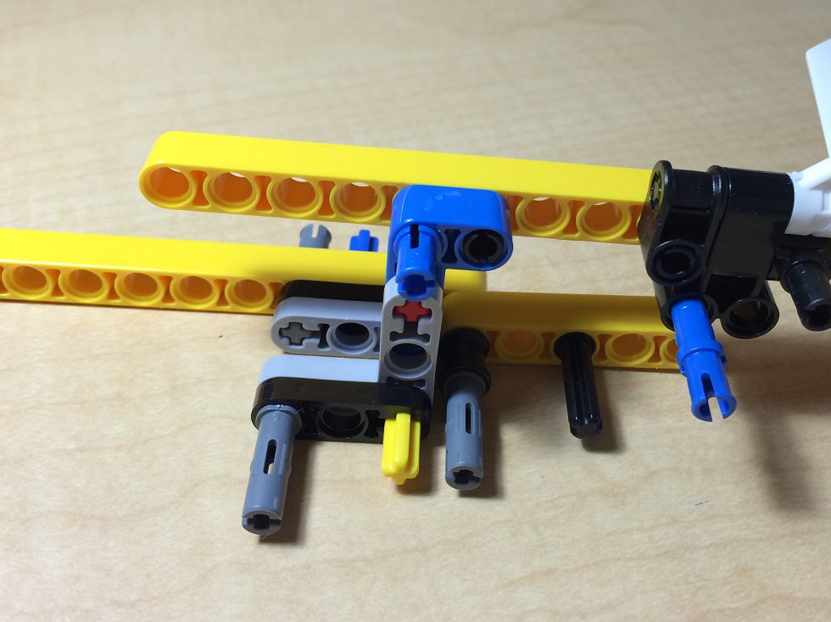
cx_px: 452
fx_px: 960
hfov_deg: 46.8
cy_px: 227
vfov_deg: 35.7
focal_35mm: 40
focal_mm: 4.12
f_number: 2.2
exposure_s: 1/40
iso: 40
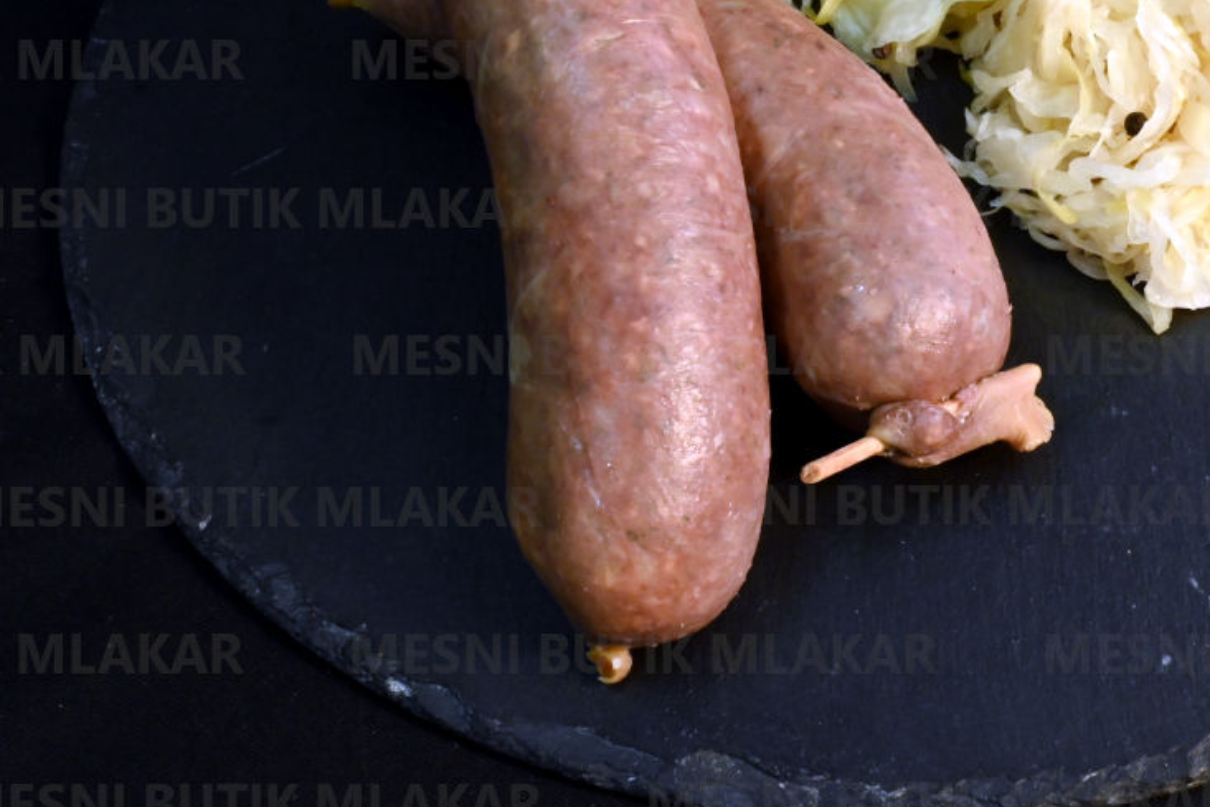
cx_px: 898
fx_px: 1856
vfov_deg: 24.3
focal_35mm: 55
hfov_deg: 35.4
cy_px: 196
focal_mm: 22.5
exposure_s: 1/13
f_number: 25
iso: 1600
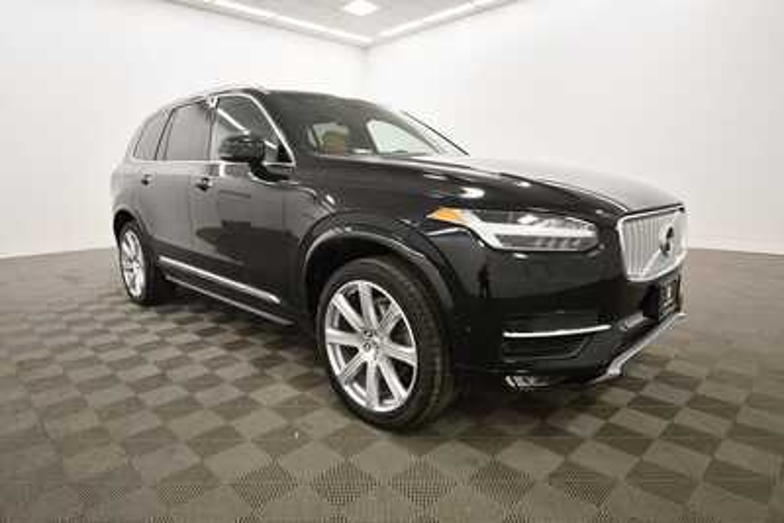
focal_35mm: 21
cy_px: 262
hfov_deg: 81.2
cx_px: 392
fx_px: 457
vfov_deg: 59.5
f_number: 5
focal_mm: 14
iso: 900
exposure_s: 1/125
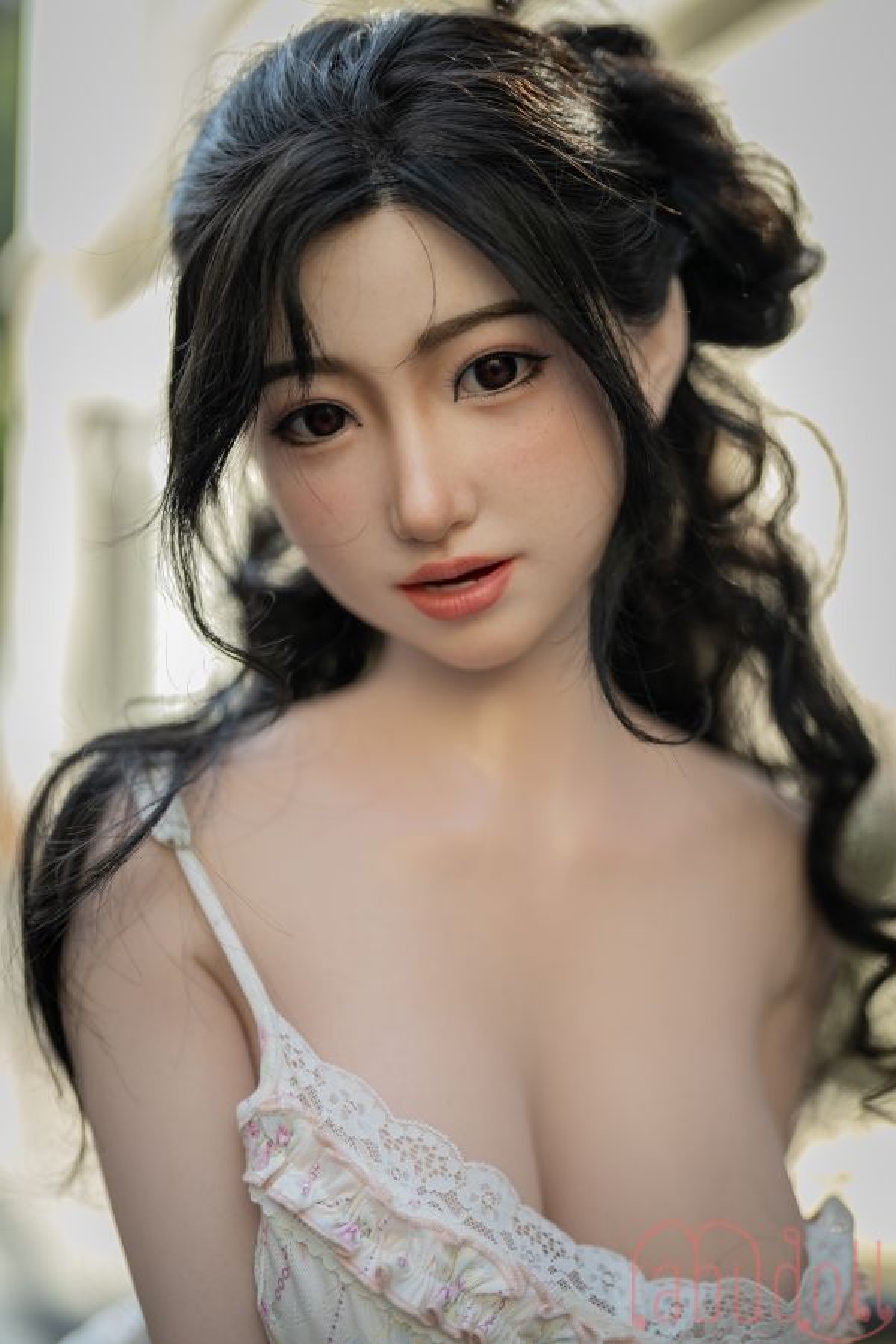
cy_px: 672
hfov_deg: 27.0
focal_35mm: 50
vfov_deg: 39.6
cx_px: 448
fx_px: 1867
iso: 160
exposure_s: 1/1600
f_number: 1.2
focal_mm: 50
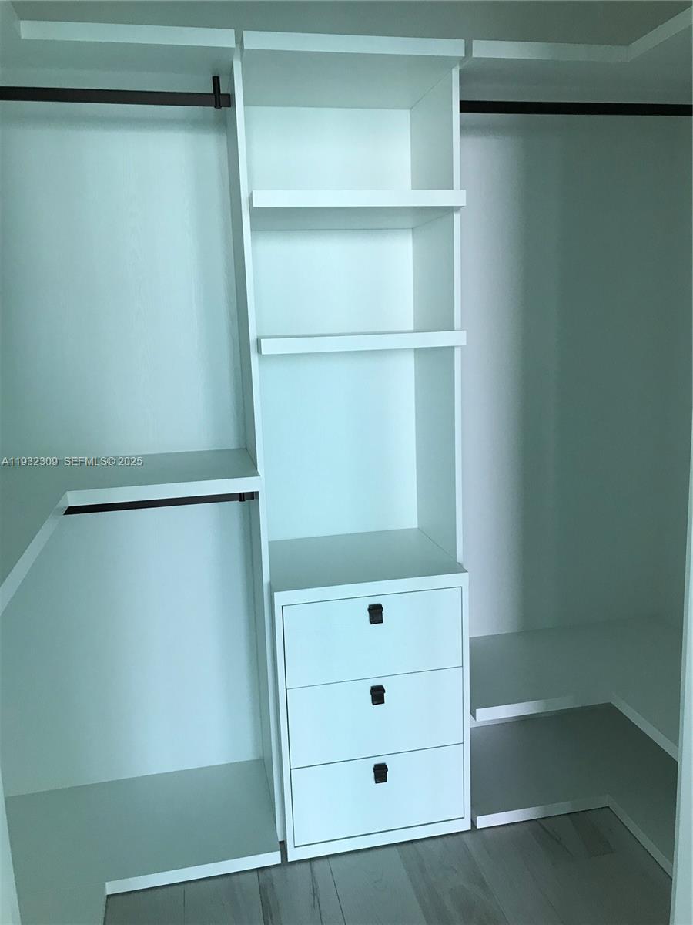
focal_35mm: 28
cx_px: 346
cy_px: 462
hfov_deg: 49.7
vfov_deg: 63.4
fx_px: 747
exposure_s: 1/40
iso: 25
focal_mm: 3.99
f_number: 1.8
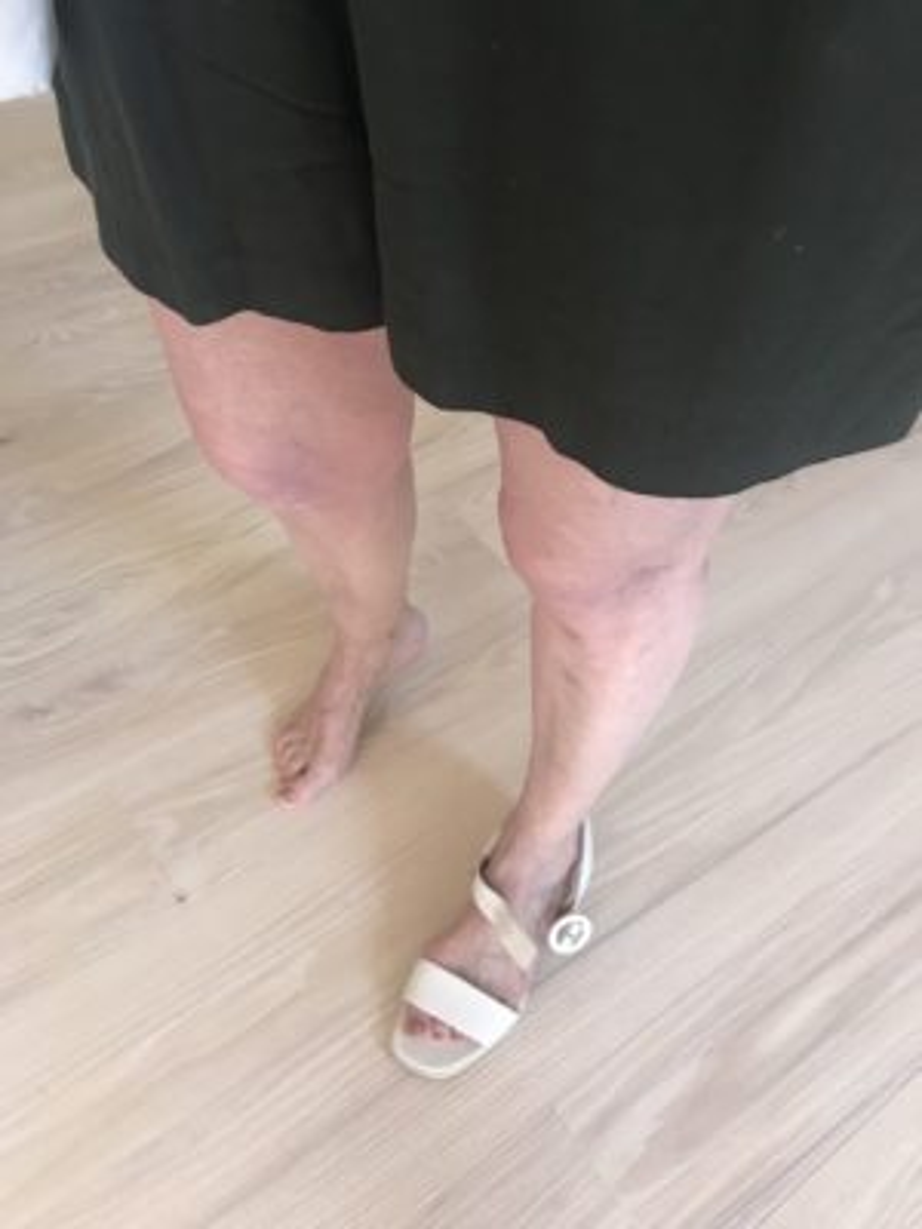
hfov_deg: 49.7
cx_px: 461
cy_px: 614
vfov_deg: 63.4
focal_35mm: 28
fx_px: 994
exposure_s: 1/24
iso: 40
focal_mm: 3.99
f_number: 1.8
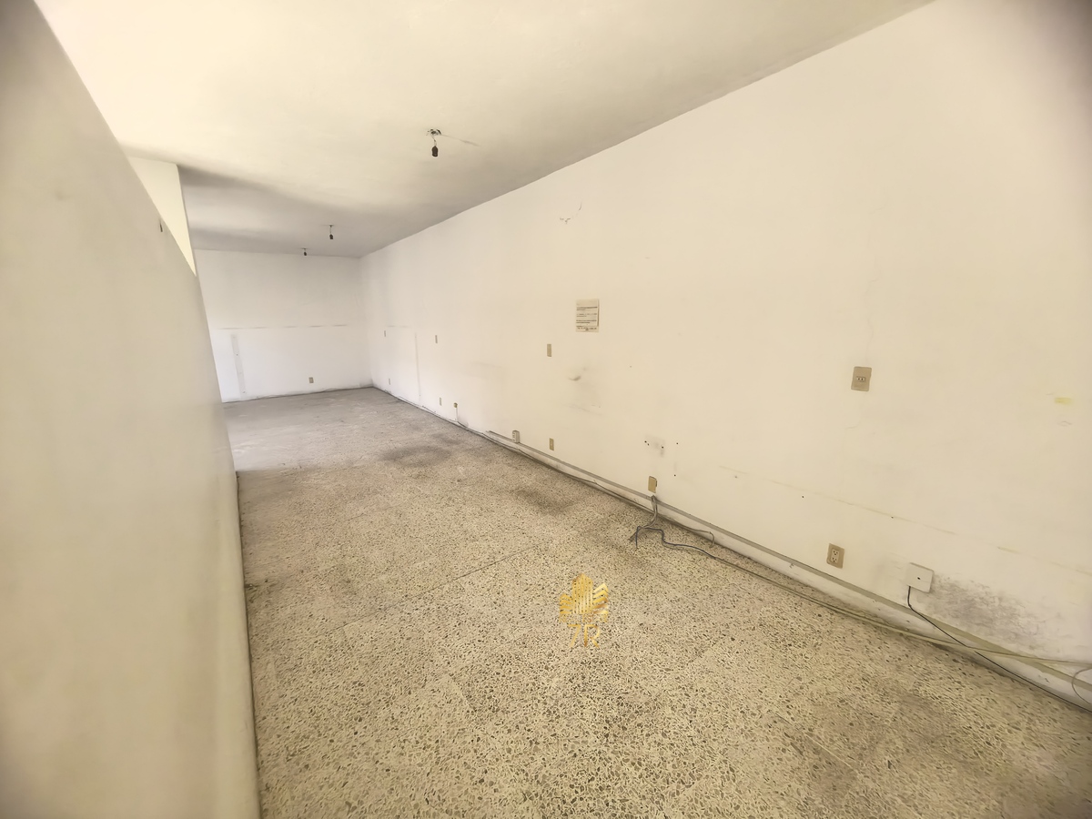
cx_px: 546
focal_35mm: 13
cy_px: 410
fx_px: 410
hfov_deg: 106.2
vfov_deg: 89.9
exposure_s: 1/100
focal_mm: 1.95
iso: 400
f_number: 2.2
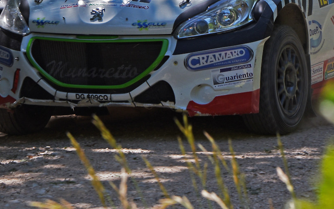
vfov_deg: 6.6
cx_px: 127
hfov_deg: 10.5
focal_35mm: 199
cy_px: -21
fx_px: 1812
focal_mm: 44
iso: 100
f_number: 6.3
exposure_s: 1/500
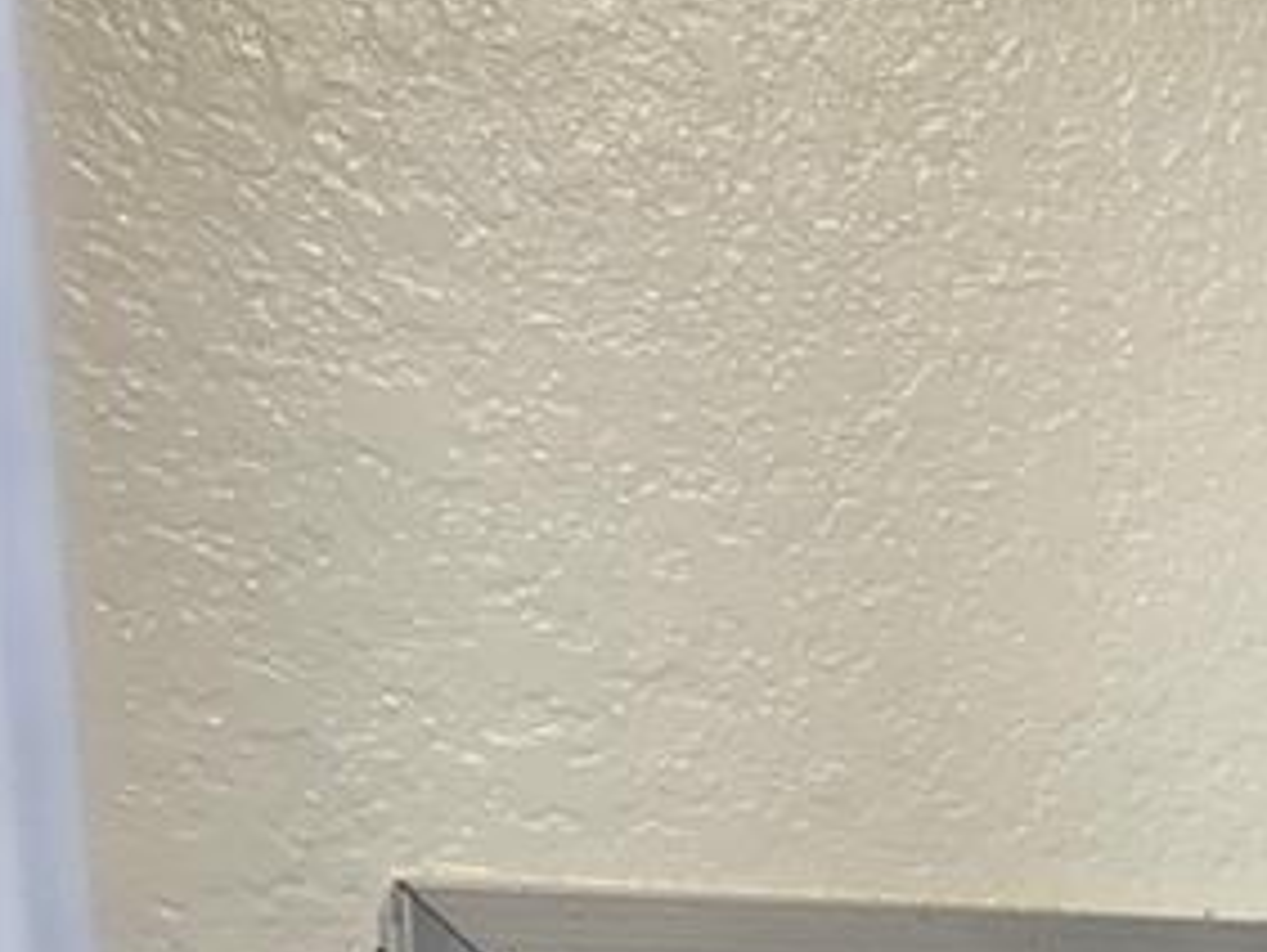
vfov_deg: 15.4
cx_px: 2282
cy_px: 1509
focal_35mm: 87
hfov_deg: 17.9
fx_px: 3187
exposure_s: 1/120
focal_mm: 6.76
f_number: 1.78
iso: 80
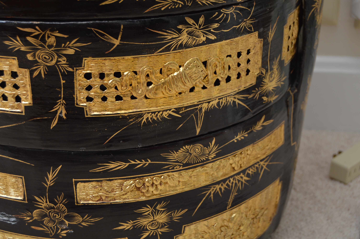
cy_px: 120
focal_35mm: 68
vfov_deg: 20.1
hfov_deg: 29.9
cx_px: 180
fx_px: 674
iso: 200
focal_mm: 45
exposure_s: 1/160
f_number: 5.3
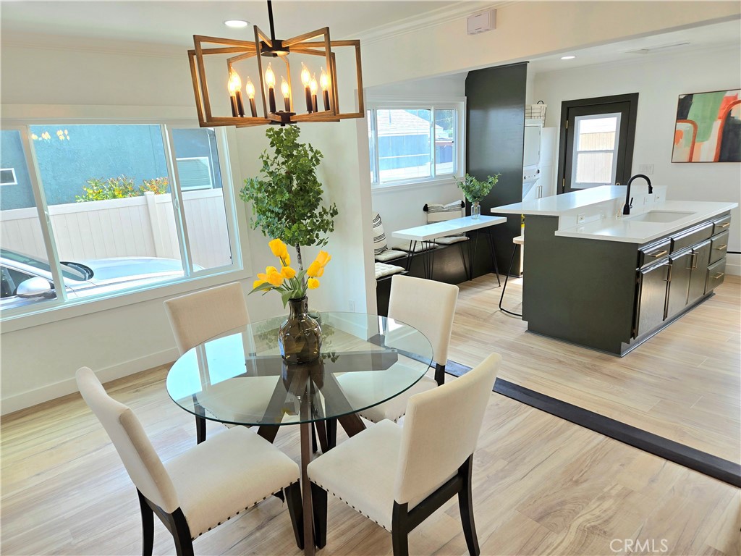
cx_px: 370
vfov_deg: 58.9
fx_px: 492
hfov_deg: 73.9
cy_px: 278
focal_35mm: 23
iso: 25
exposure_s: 1/213
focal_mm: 5.4
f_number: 1.8
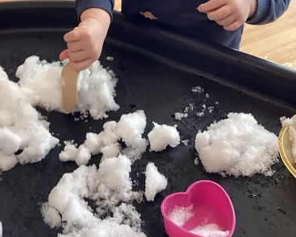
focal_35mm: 54
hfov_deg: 34.7
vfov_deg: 26.6
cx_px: 152
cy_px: -1
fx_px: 473
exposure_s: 1/60
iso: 160
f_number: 2.4
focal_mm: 3.3
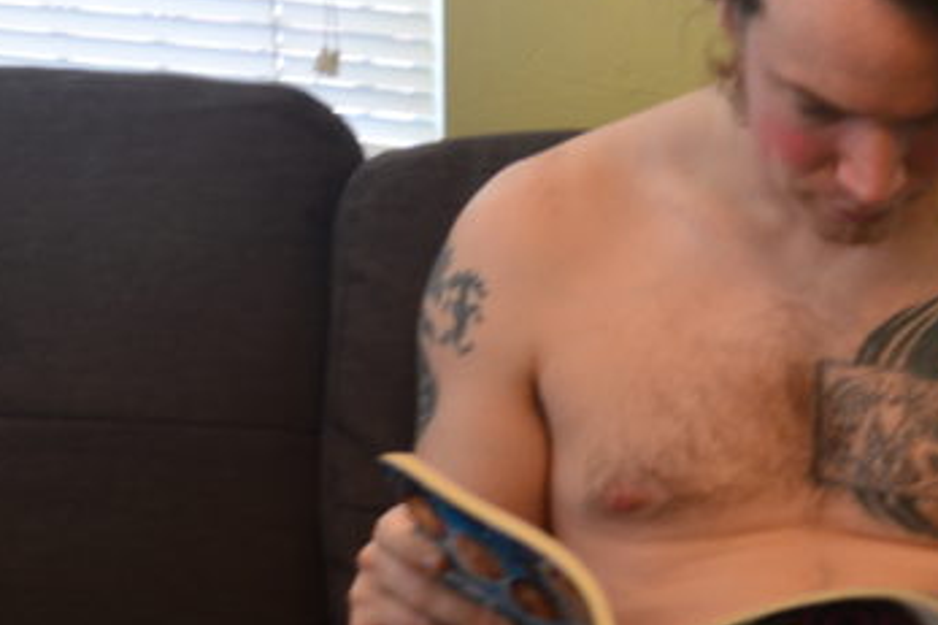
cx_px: 933
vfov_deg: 11.0
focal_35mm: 124
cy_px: 472
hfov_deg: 16.2
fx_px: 3229
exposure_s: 1/25
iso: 400
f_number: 4.5
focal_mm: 28
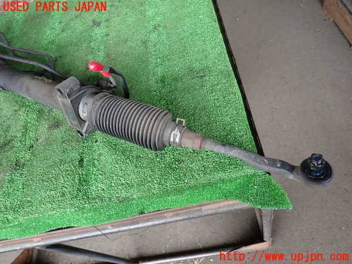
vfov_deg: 54.9
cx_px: 176
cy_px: 132
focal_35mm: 25
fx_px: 254
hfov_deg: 69.4
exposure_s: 1/80
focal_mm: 4.5
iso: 100
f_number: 2
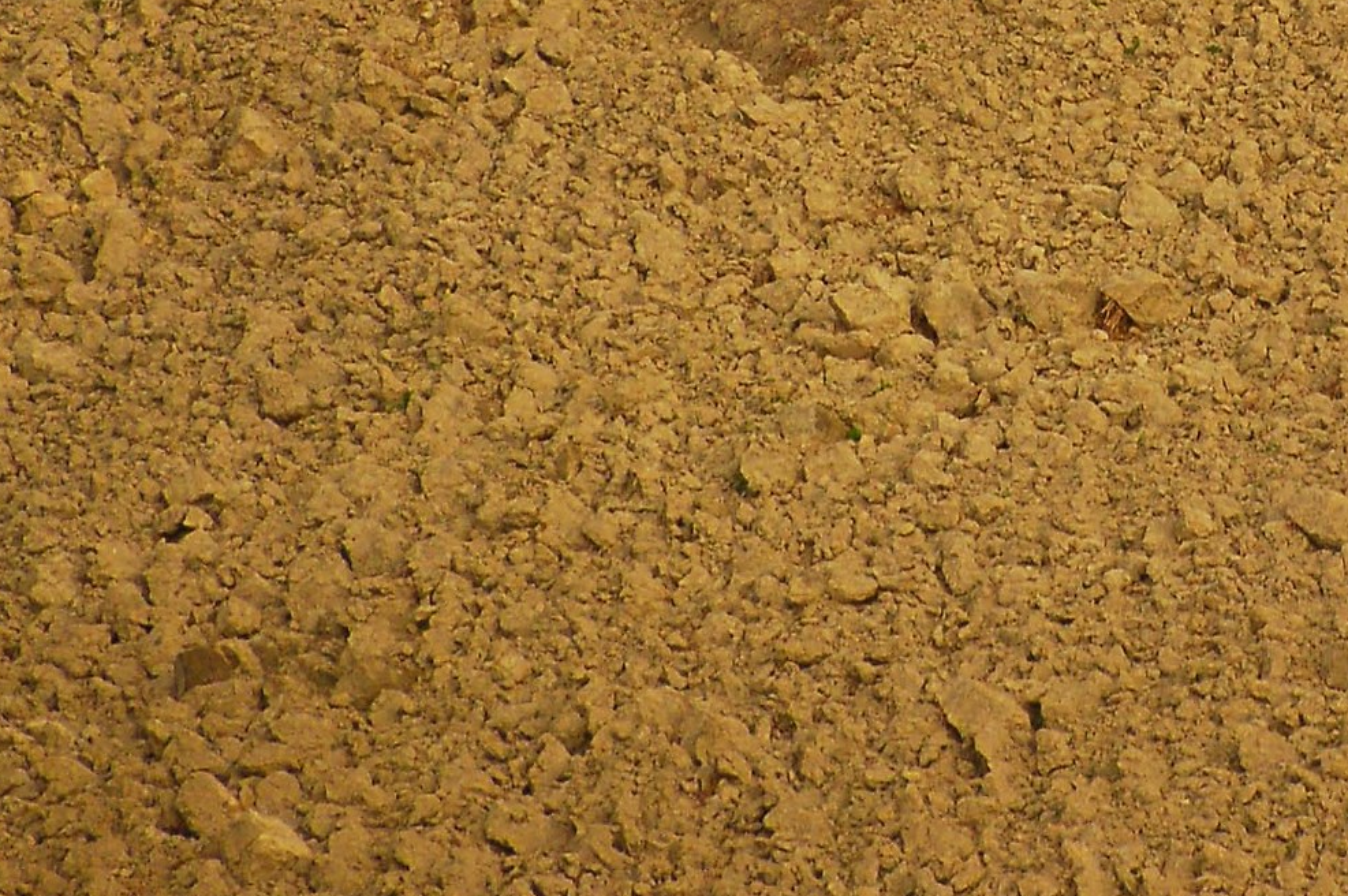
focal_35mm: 1094
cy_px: 6
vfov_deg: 1.3
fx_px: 40923
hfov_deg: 1.9
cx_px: 1511
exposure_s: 1/320
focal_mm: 300
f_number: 5.6
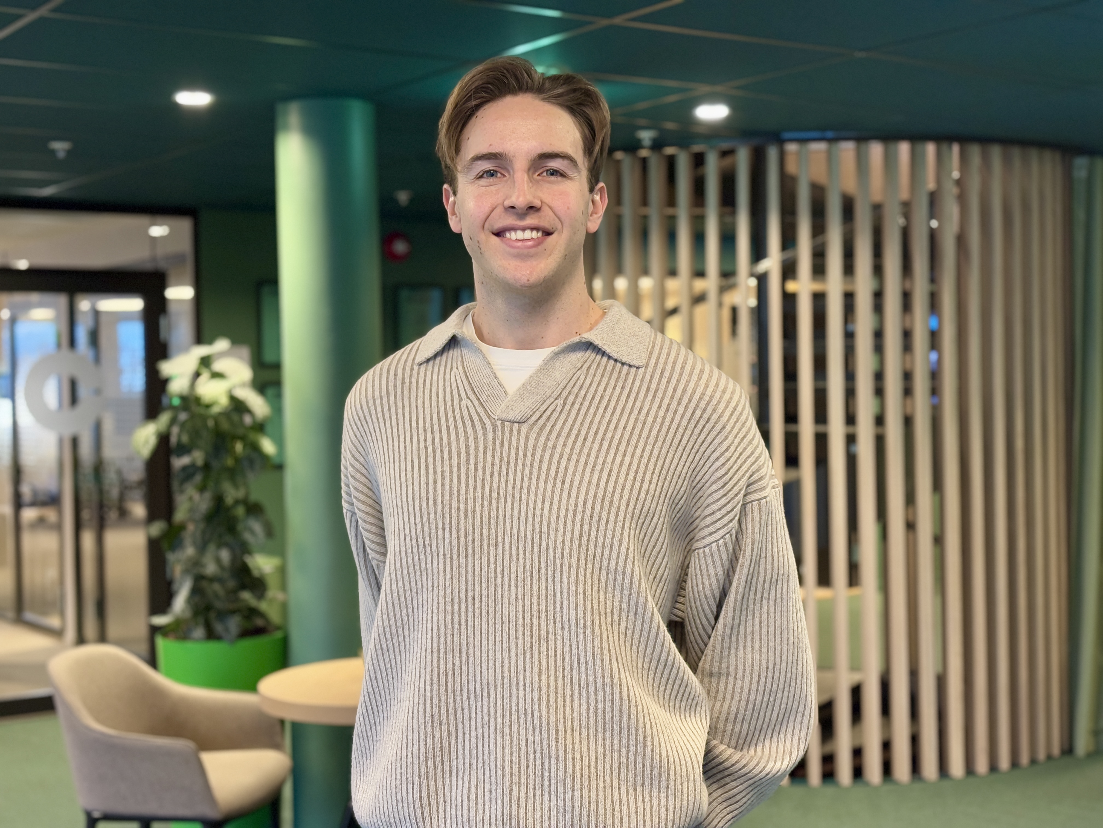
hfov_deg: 36.8
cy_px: 414
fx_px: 1657
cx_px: 552
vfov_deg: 28.0
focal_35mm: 52
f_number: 1.6
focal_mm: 5.96
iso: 250
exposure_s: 1/33
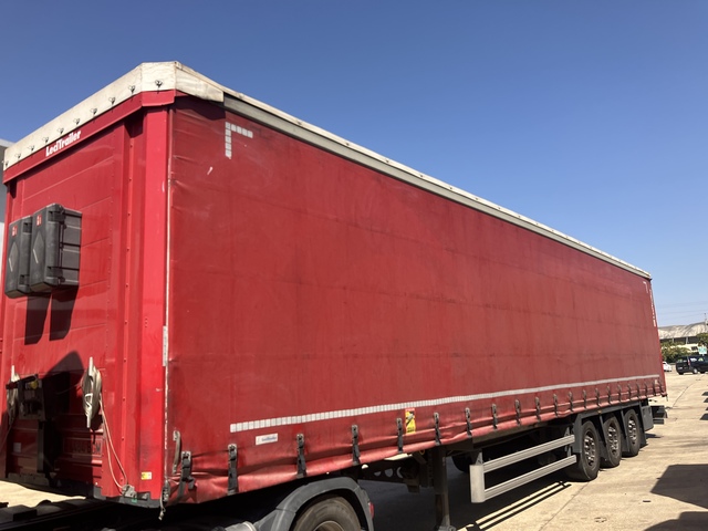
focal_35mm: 28
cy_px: 266
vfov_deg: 49.7
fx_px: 573
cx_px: 354
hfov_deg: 63.4
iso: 32
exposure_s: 1/1429
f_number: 1.8
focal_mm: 3.99
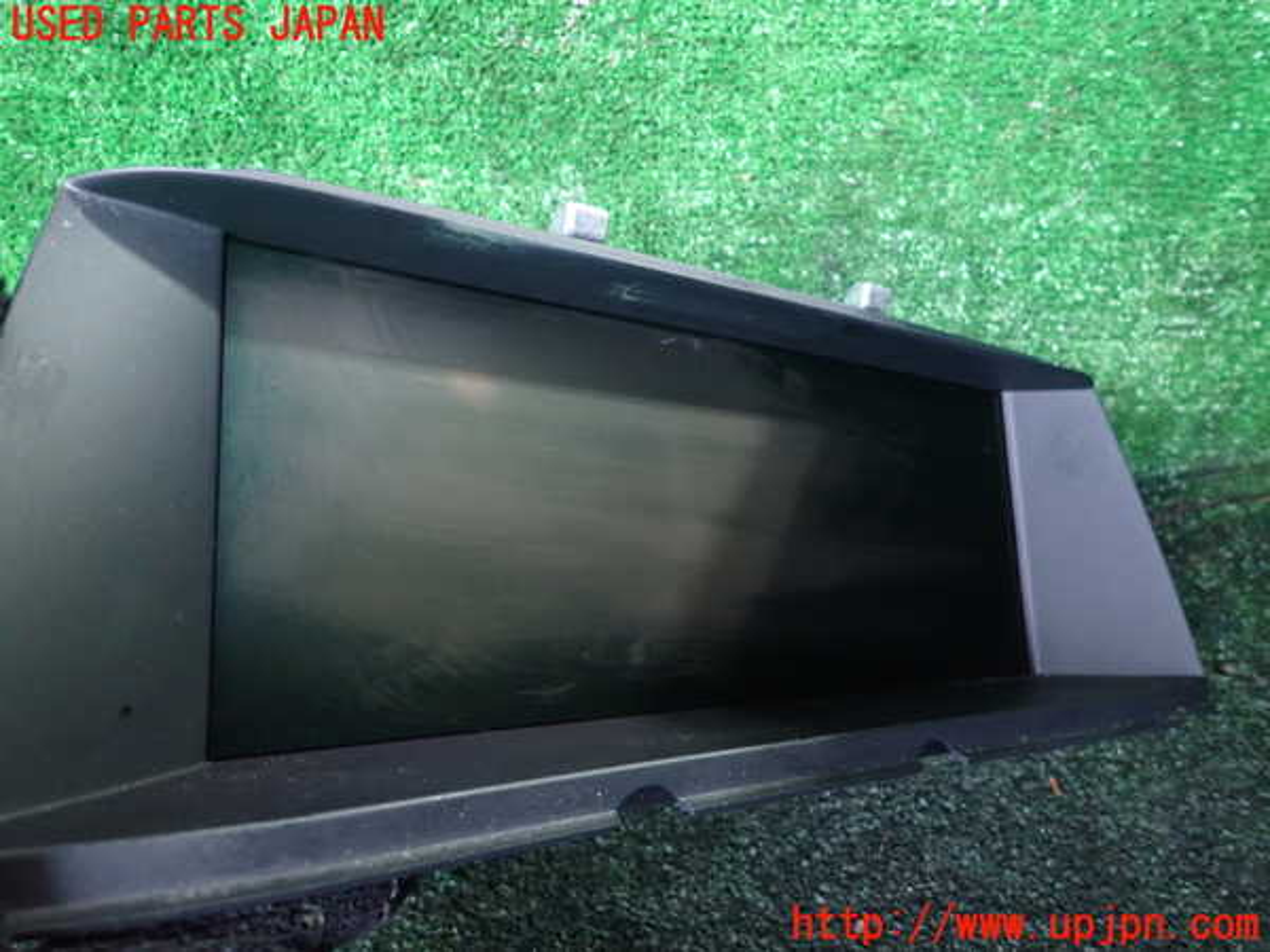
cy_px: 476
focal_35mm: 25
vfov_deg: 54.9
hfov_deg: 69.4
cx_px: 635
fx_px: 917
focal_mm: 4.5
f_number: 2
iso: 800
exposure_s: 1/20
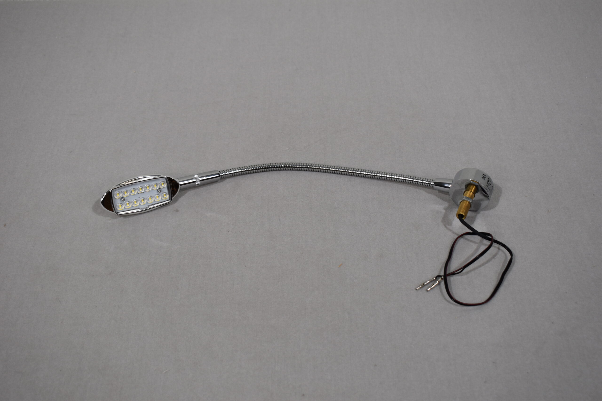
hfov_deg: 43.6
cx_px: 301
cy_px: 200
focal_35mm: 45
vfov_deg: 29.9
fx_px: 752
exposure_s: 1/125
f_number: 5.6
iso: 320
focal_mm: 30
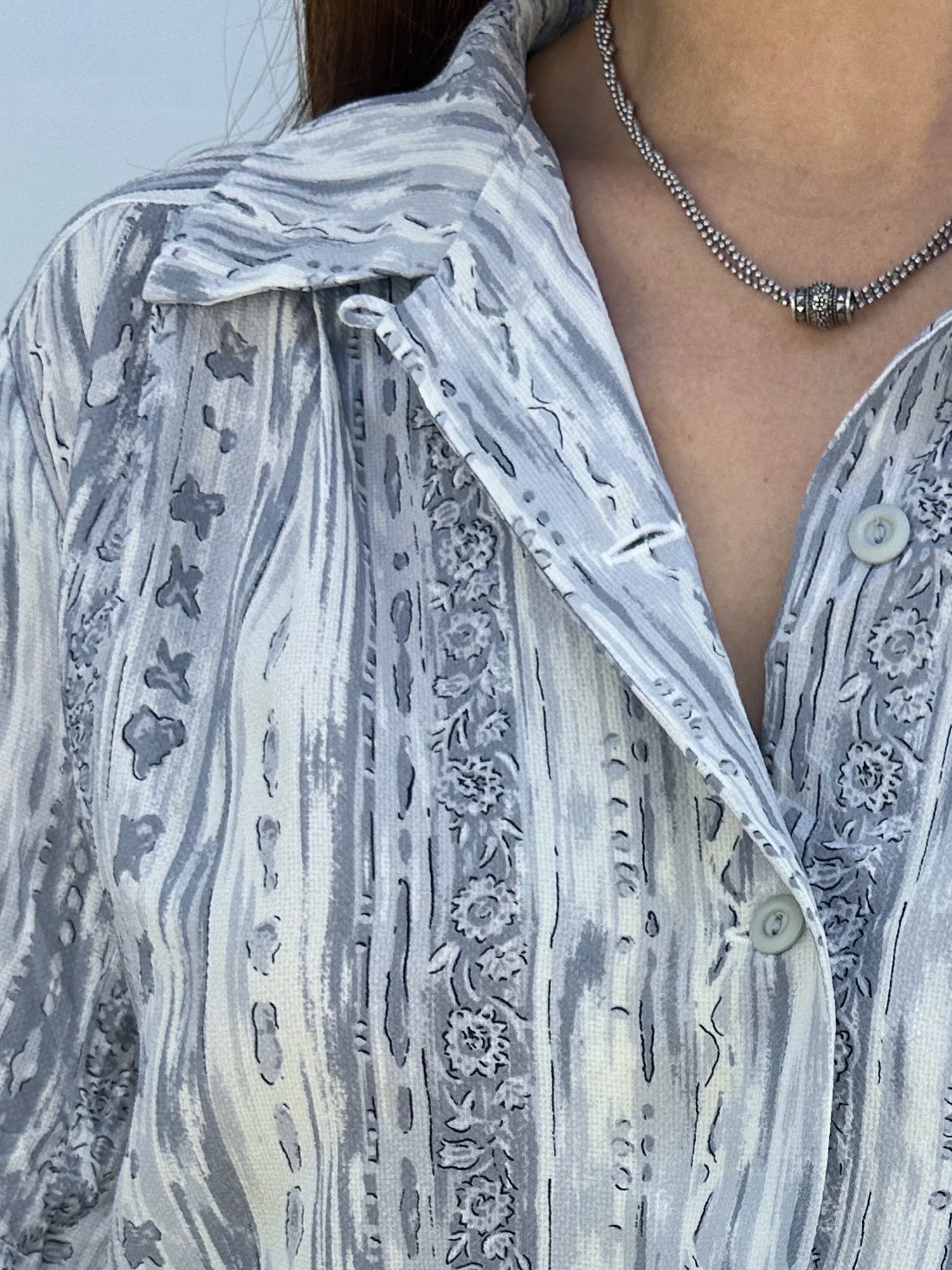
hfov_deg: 21.7
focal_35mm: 66
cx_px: 861
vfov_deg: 26.9
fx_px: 2419
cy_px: 1412
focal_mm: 6.86
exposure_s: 1/685
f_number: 1.78
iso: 80
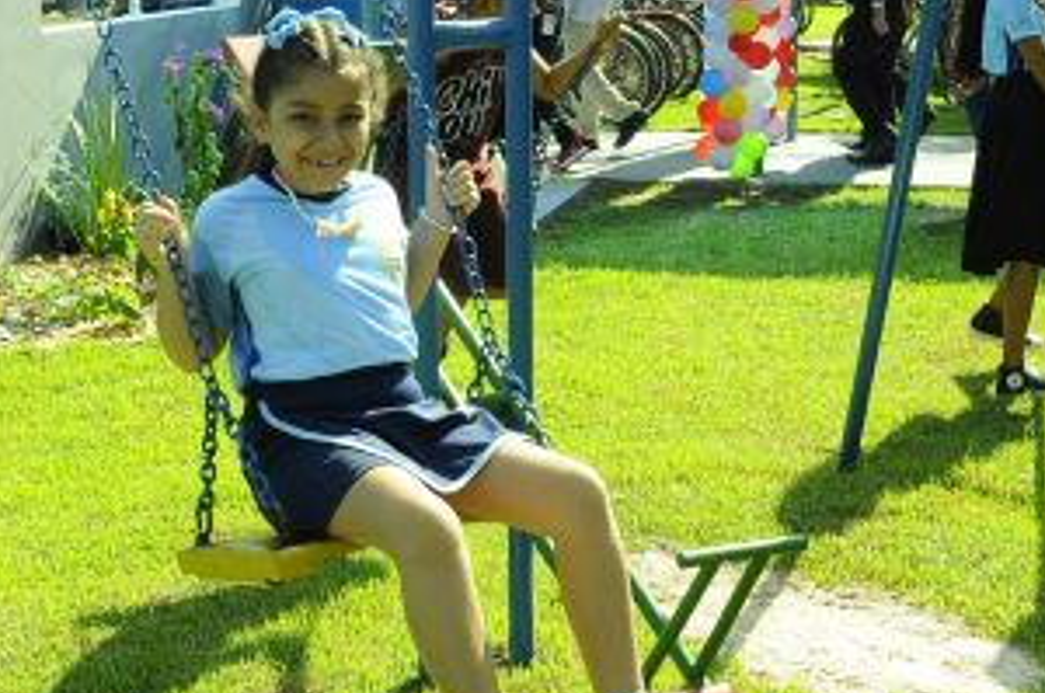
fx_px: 2087
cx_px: 463
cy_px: 305
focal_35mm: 72
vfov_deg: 18.9
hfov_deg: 28.1
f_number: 9
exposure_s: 1/320
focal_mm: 18
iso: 400
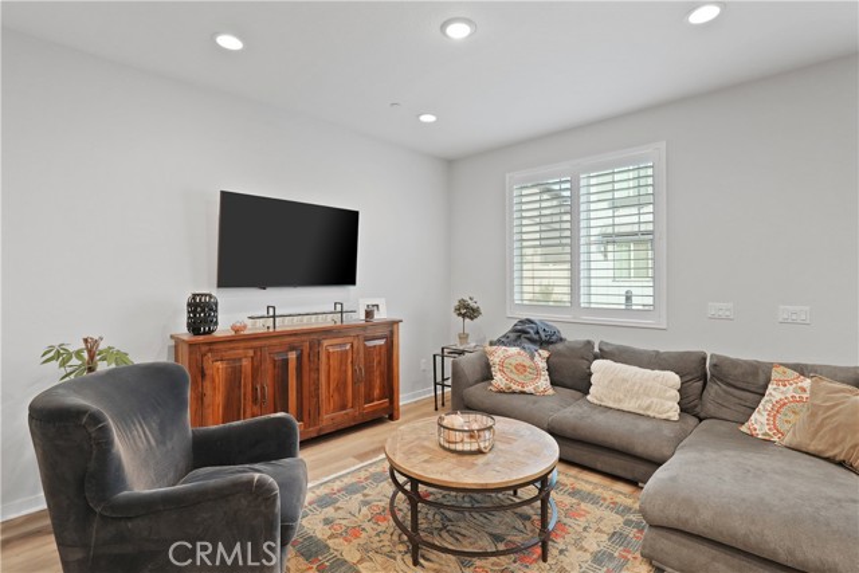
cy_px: 286
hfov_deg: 91.6
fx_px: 418
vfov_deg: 68.9
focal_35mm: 18
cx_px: 430
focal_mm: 17.5
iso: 1250
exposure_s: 1/15
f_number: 5.6
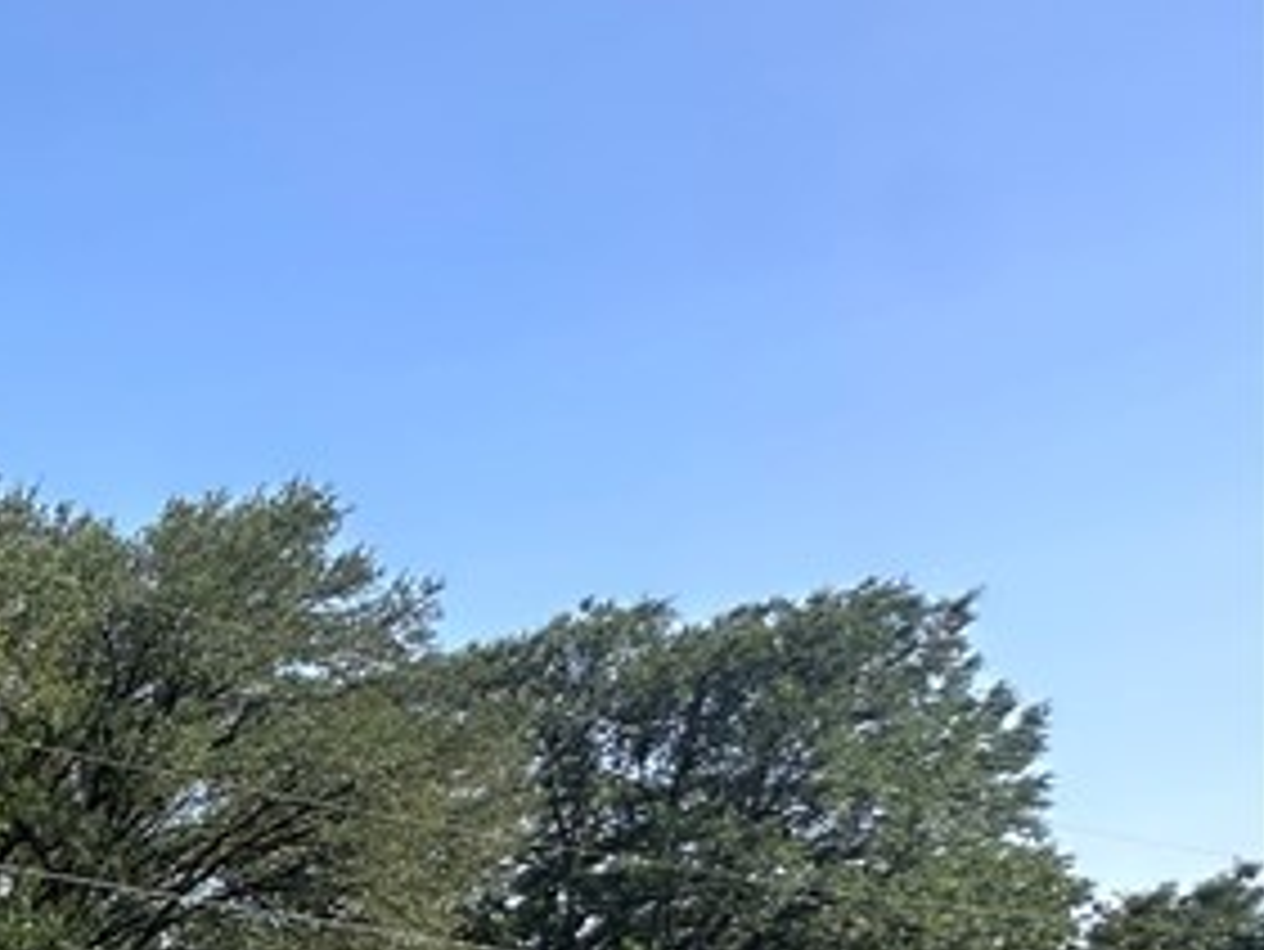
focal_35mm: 51
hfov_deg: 21.9
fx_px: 1863
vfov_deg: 25.1
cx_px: -1035
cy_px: 1202
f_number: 2.2
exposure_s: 1/720
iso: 40
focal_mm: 2.22
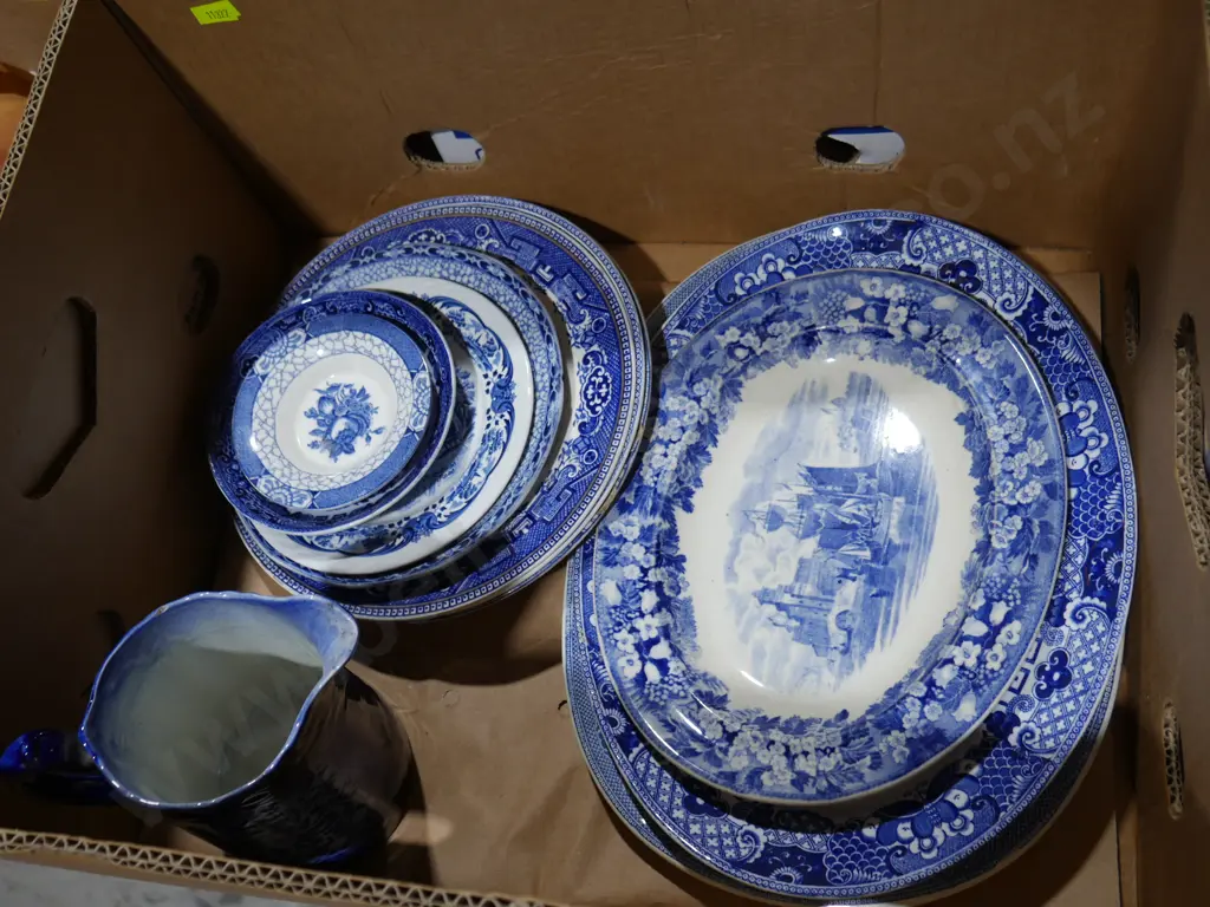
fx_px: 1188
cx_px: 605
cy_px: 454
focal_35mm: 34
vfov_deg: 41.8
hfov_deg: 54.0
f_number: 4
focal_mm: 17
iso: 200
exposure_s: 1/100
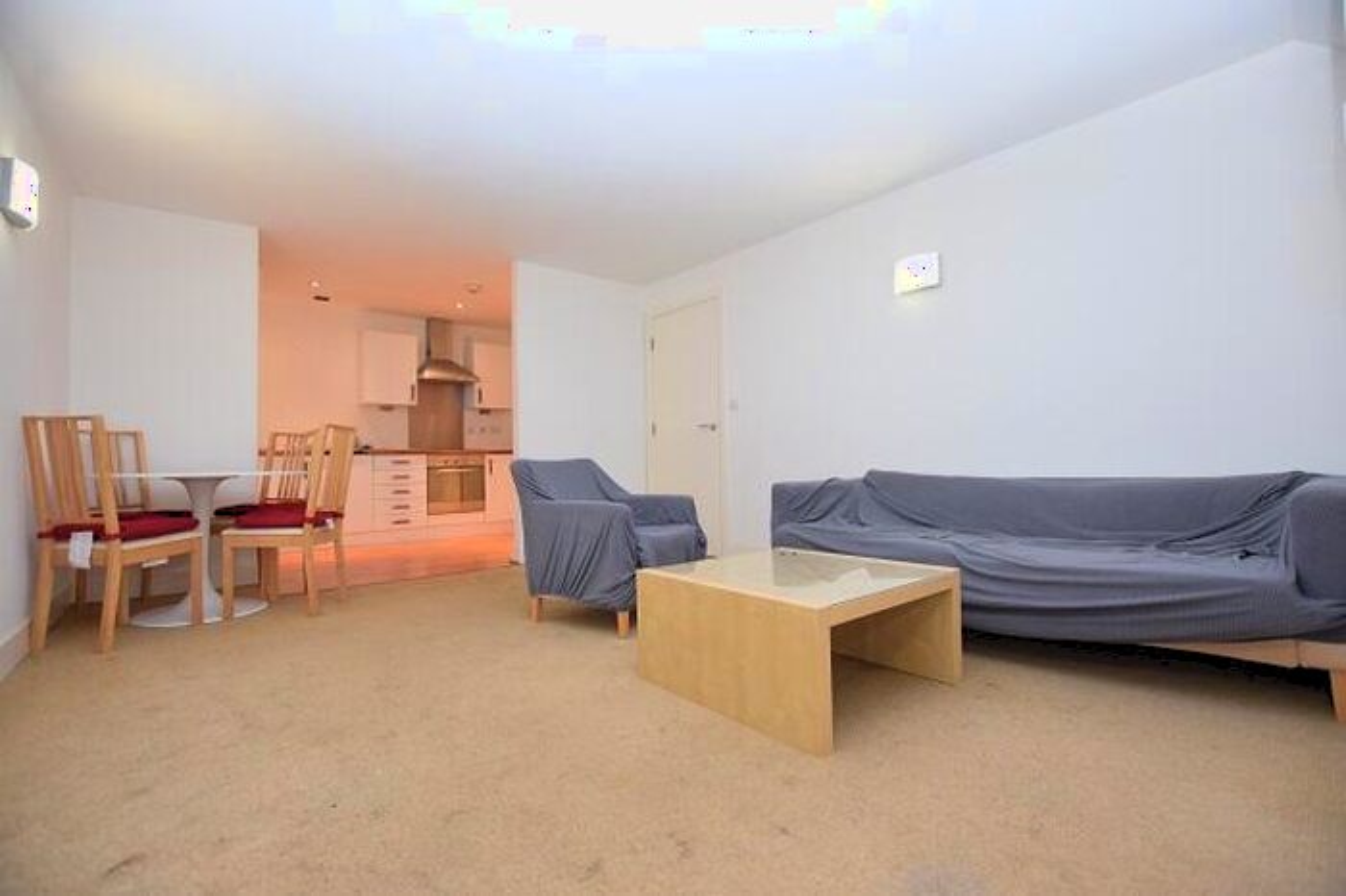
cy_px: 448
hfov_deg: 100.4
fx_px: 561
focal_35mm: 15
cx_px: 673
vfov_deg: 77.3
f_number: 3.5
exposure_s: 1/60
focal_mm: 10
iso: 1000
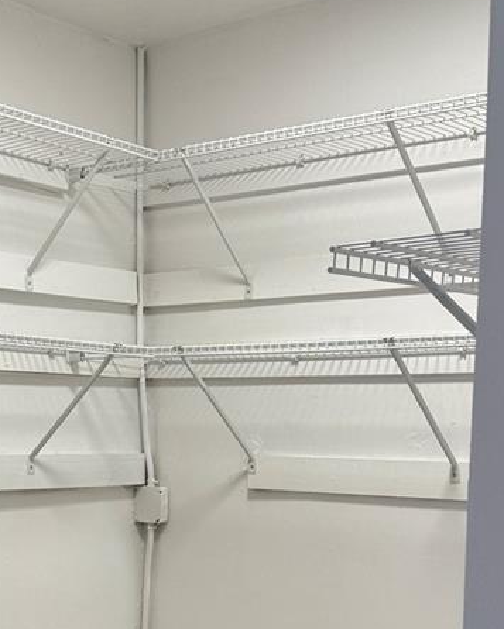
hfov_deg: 24.1
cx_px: 174
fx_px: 1174
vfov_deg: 28.9
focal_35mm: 63
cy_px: 554
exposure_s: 1/120
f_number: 1.78
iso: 80
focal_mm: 6.76
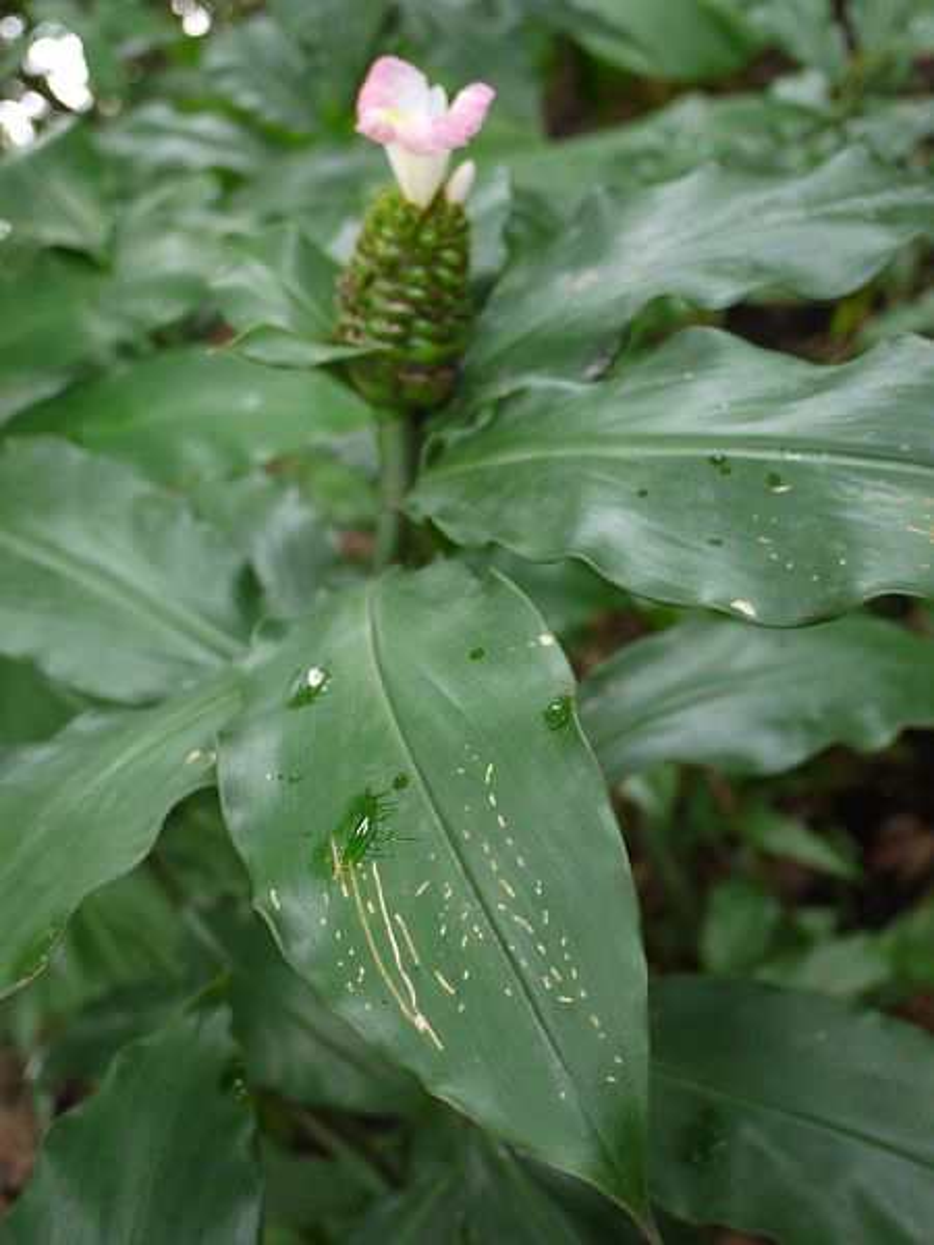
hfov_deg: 36.8
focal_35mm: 39
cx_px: 467
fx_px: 1403
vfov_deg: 47.9
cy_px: 622
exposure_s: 1/60
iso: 250
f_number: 2.5
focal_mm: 14
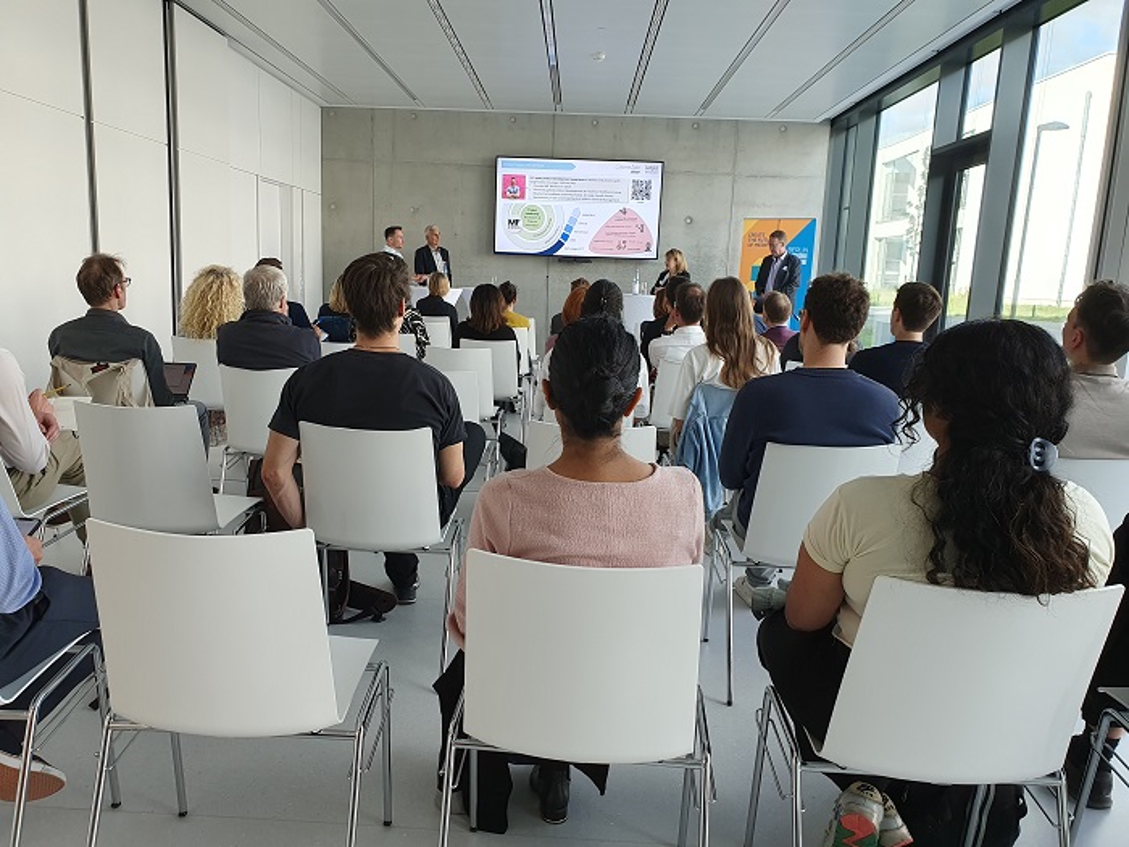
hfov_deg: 67.3
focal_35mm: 26
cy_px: 424
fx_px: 848
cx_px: 564
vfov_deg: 53.1
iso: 80
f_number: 2.4
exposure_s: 1/100
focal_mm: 4.32
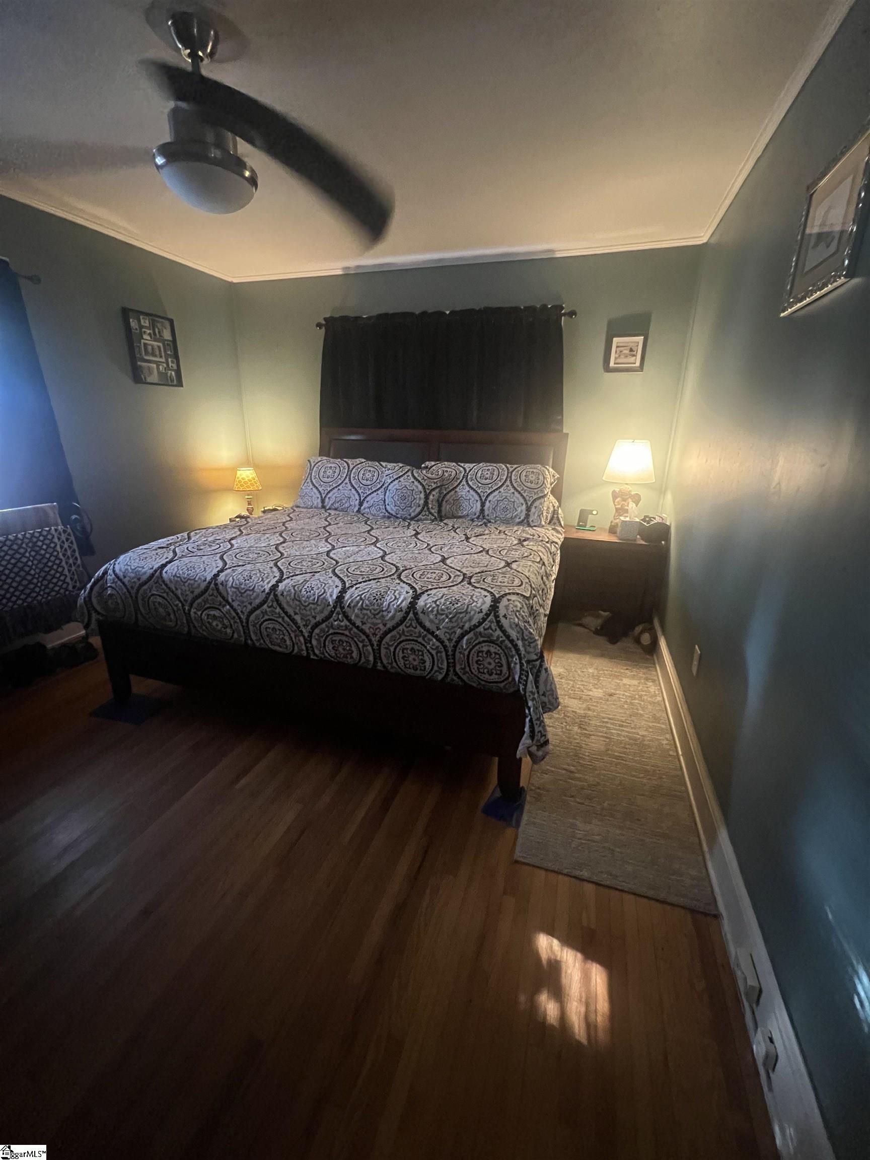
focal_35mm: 13
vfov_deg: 106.2
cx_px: 435
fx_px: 436
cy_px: 580
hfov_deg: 89.9
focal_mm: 1.57
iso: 1000
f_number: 1.8
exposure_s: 1/30
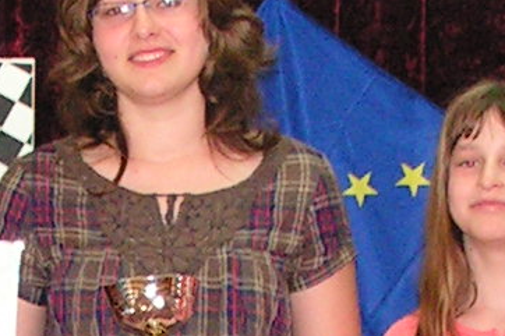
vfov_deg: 5.2
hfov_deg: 7.9
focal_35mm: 259
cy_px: 612
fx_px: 3631
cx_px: 128
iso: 200
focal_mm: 7.4
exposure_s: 1/40
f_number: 3.2
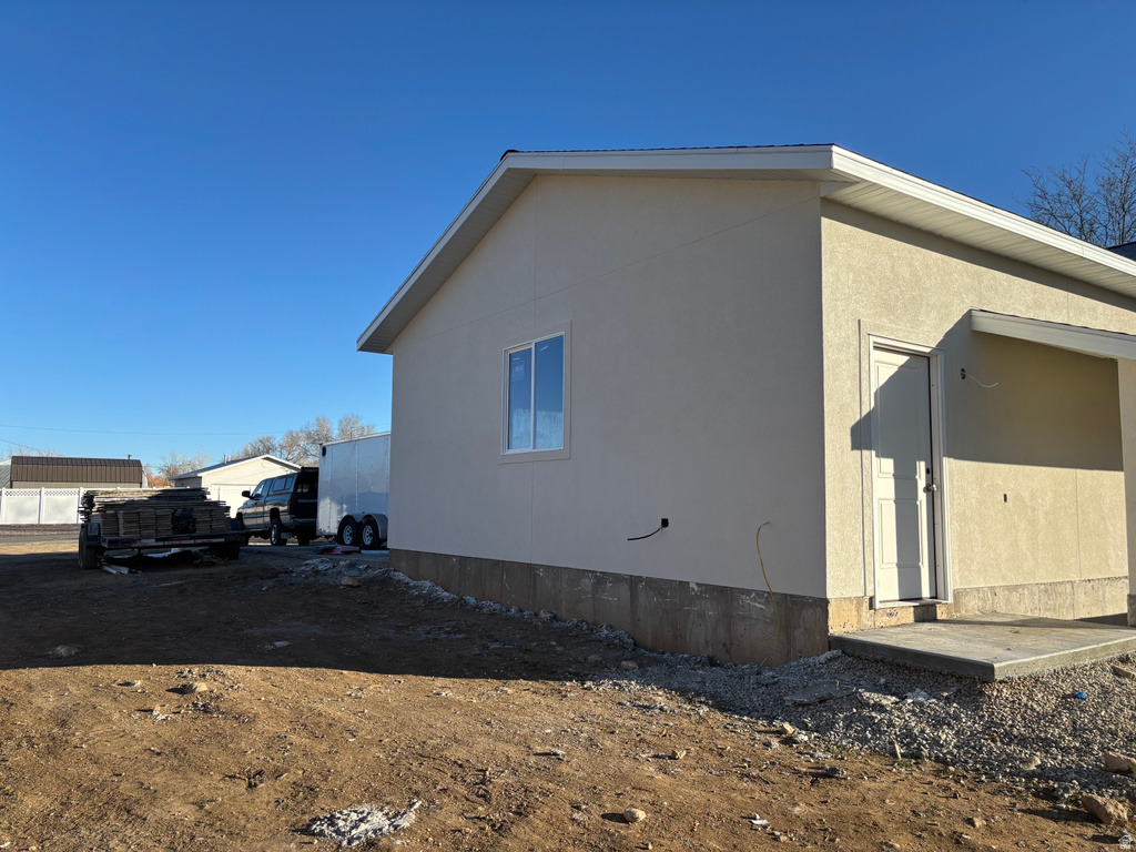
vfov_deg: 53.1
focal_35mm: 26
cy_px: 426
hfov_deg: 67.3
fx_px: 853
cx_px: 568
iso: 50
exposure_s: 1/2288
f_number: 1.6
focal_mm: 5.96
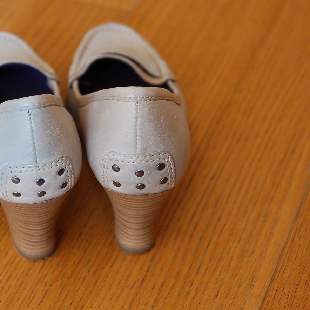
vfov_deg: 13.4
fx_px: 1317
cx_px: 79
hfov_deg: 13.4
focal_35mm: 130
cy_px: 154
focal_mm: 60
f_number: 4.2
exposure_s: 1/160
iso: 400
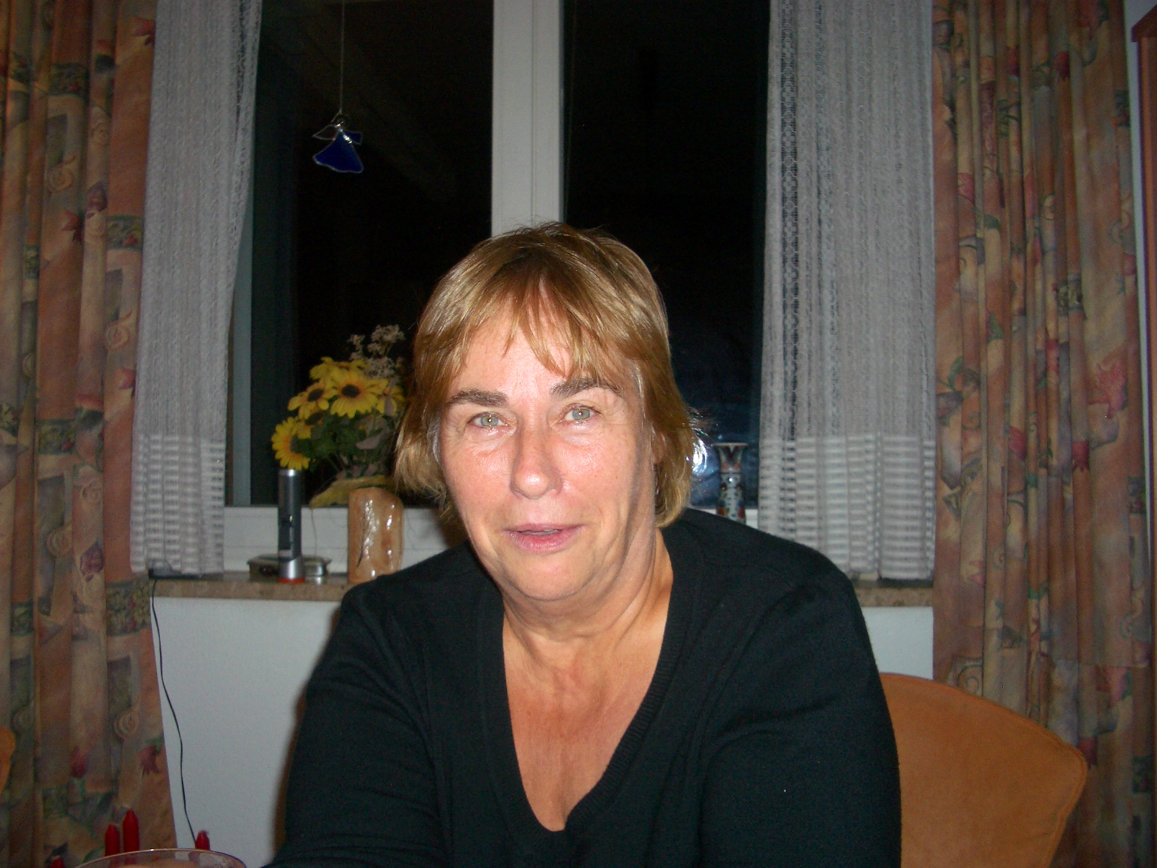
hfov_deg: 52.6
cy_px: 434
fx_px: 1170
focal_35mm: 35
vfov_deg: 40.7
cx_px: 578
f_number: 2.6
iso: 100
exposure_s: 1/60
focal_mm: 5.8
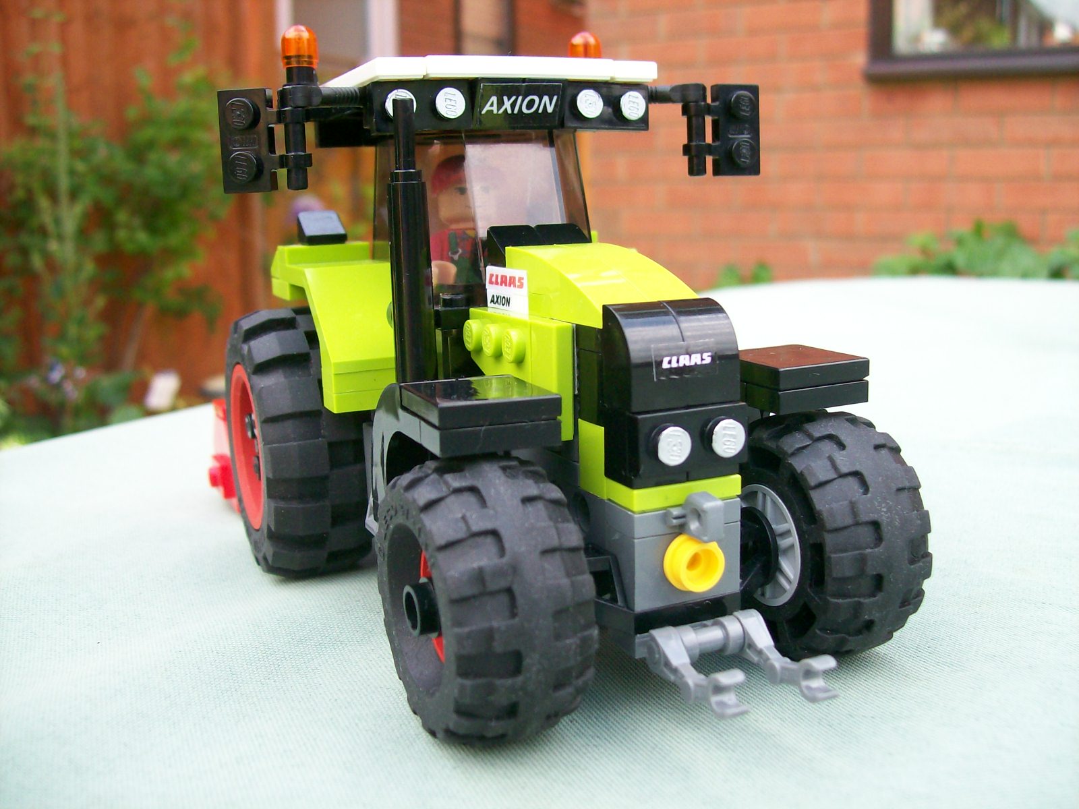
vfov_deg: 39.7
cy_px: 404
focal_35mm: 36
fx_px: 1122
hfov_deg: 51.4
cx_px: 540
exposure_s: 1/199
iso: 80
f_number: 2.7
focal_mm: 6
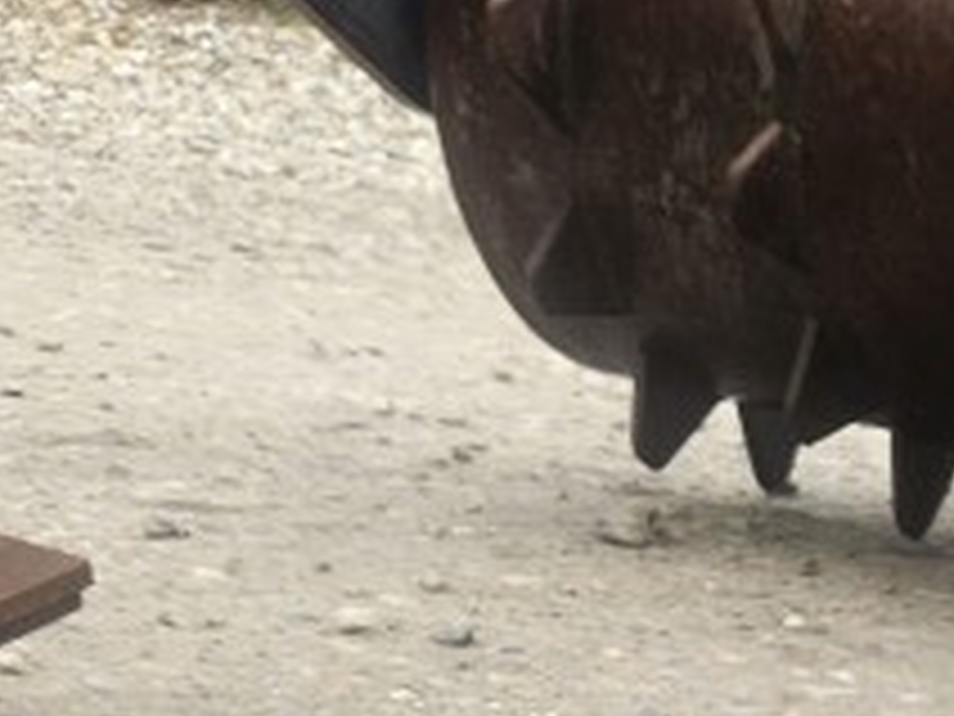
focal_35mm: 111
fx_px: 3059
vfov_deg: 11.3
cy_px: 1657
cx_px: 1431
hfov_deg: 16.2
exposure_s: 1/180
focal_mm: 5.4
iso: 50
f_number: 1.8
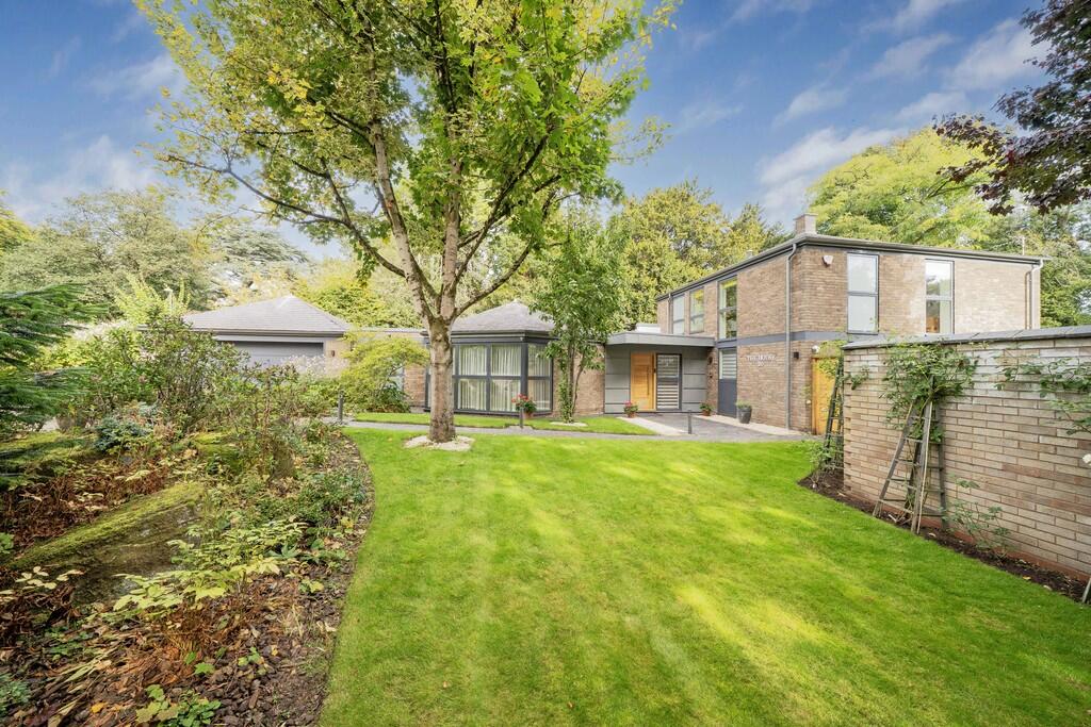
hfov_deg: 112.6
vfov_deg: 90.0
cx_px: 546
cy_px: 364
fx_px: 364
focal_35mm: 12
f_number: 8
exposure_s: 1/100
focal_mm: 12
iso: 500
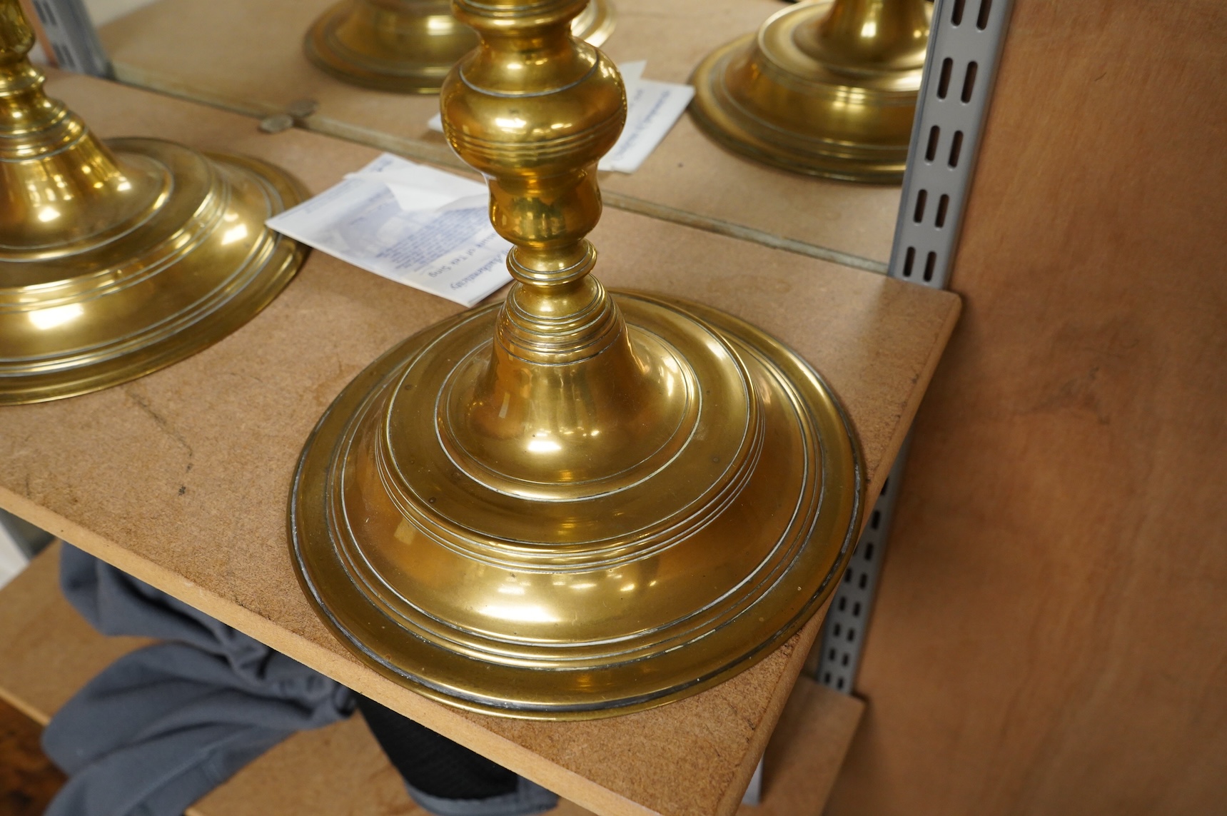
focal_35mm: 28
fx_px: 953
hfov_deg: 65.5
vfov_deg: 46.3
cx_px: 614
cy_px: 408
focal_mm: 28
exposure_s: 1/125
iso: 3200
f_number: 6.3
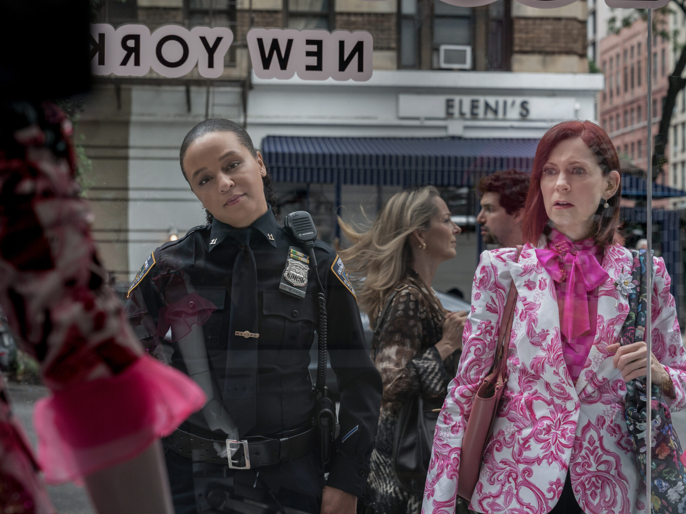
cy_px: 257
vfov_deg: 23.6
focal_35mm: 62
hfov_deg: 31.2
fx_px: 1229
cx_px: 383
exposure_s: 1/500
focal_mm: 57
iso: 640
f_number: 5
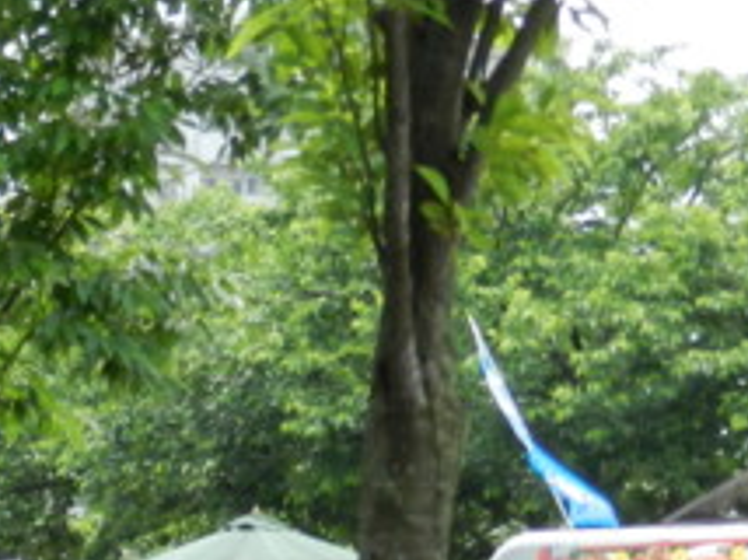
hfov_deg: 5.2
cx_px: -605
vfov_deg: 4.0
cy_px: 780
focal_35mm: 374
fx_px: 8073
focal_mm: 17.7
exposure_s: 1/200
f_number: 4.6
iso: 160
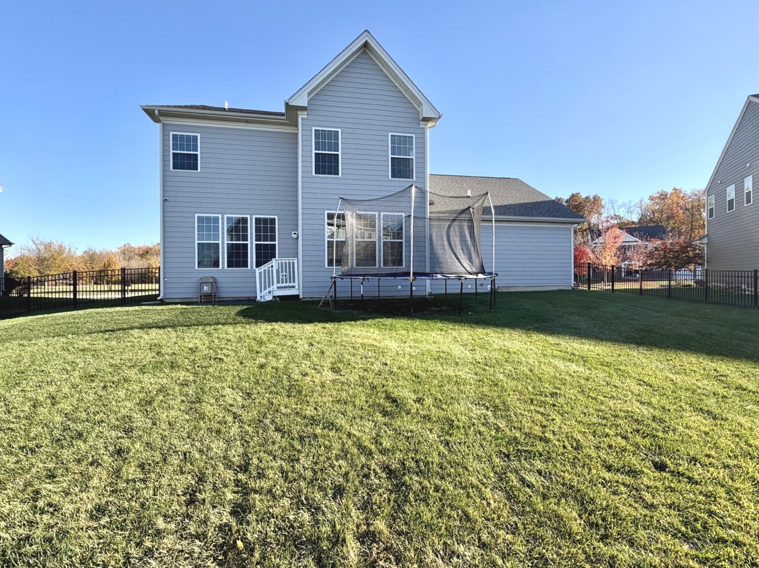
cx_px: 359
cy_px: 277
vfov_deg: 81.7
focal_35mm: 15
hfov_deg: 98.1
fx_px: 329
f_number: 2.2
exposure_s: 1/717
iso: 40
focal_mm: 2.22
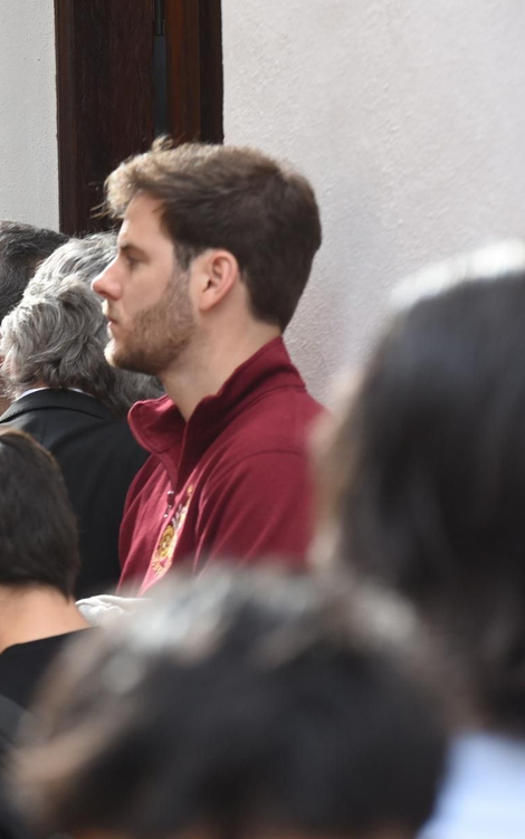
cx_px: -247
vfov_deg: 6.9
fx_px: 6953
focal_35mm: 304
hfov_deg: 4.3
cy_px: 442
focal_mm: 140
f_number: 4.5
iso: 900
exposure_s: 1/320
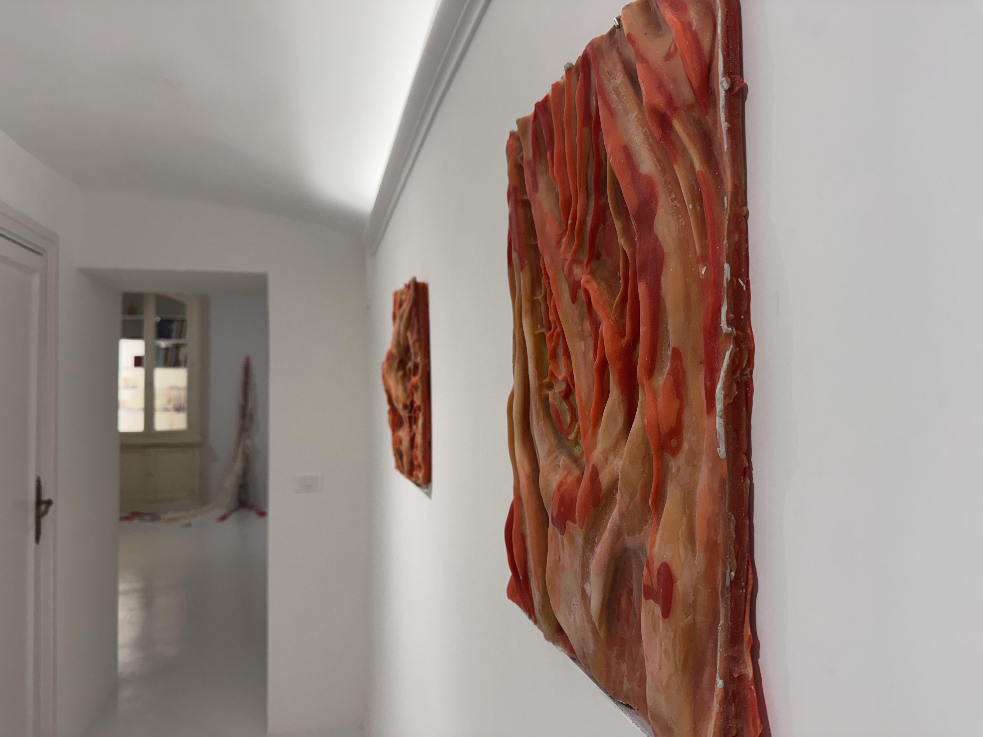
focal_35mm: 24
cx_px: 492
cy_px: 368
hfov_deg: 71.6
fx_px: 682
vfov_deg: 56.8
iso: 100
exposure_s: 1/125
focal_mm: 6.76
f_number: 1.78
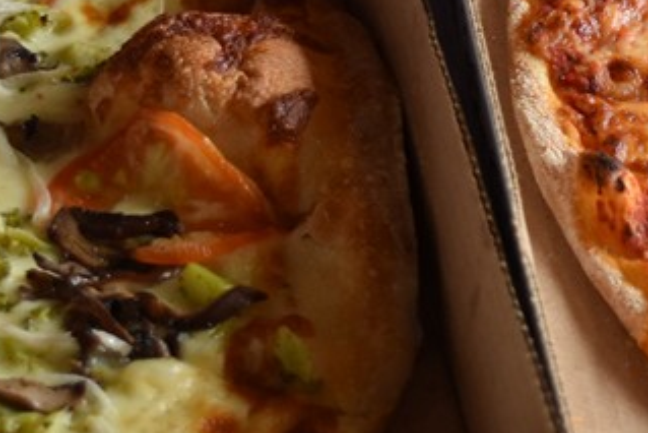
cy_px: 119
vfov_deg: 8.6
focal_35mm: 160
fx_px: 2881
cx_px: 762
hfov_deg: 12.5
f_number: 4.5
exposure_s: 1/60
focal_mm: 34
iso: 400
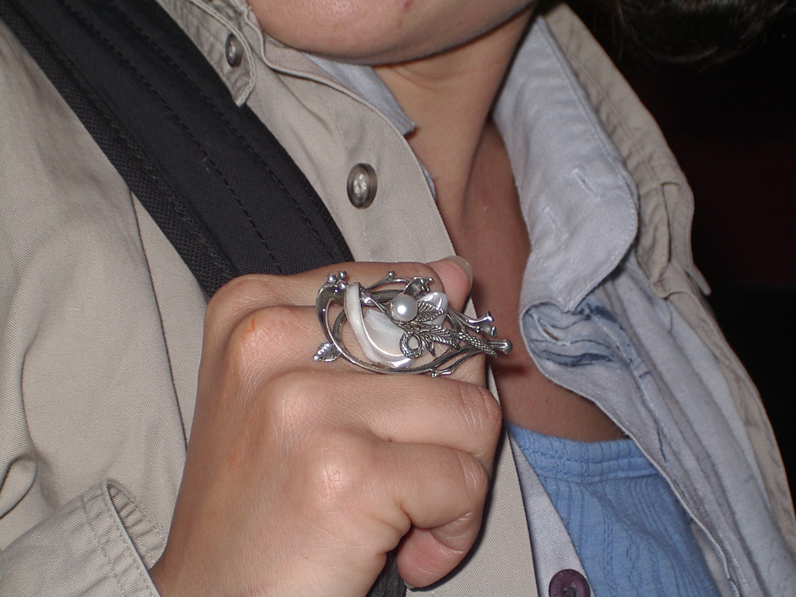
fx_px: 2621
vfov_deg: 13.0
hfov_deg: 17.3
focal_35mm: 114
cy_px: 298
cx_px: 398
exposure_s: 1/125
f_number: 5
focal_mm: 17.4
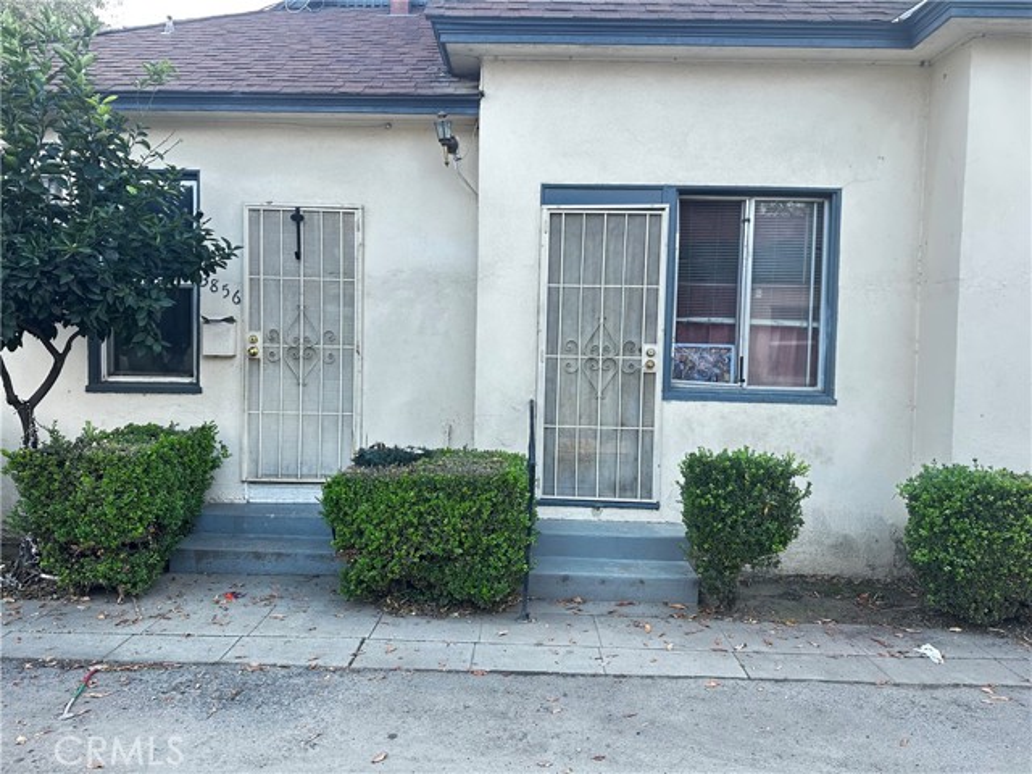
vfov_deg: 56.8
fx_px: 716
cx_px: 516
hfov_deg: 71.6
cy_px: 387
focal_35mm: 24
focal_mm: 6.86
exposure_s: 1/121
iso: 80
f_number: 1.78
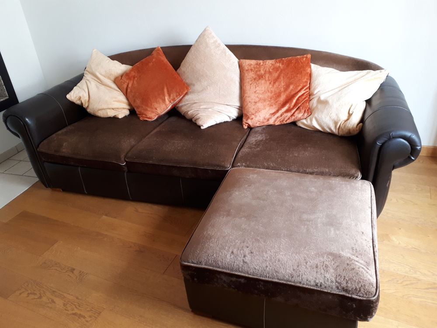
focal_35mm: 27
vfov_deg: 51.4
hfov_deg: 65.3
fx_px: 341
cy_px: 164
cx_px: 218
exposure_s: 1/17
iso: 160
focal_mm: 3.6
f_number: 1.9
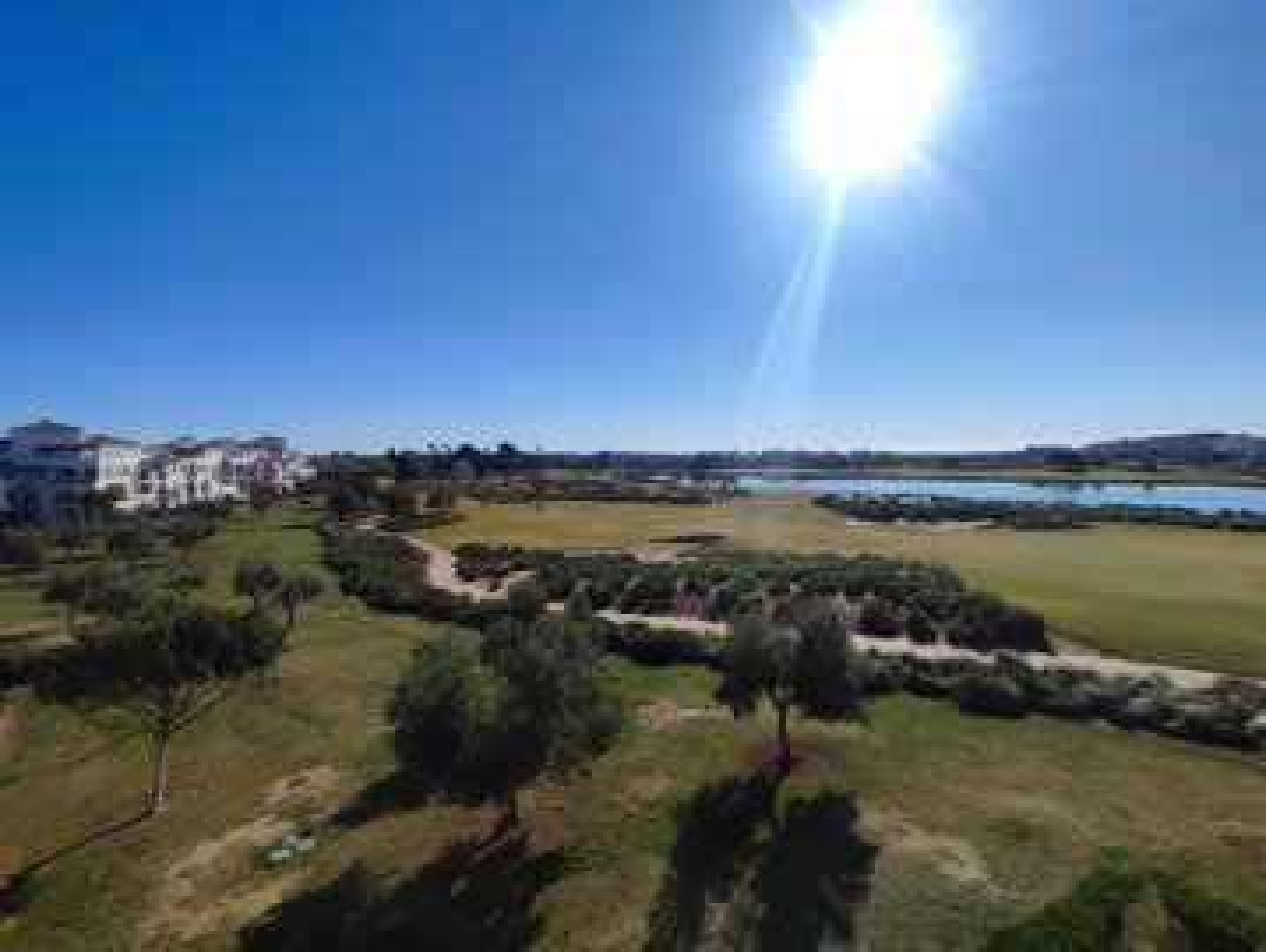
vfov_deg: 78.2
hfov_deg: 94.4
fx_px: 586
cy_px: 476
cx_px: 633
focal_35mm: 16
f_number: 2.2
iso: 50
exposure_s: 1/4000
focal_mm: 1.65
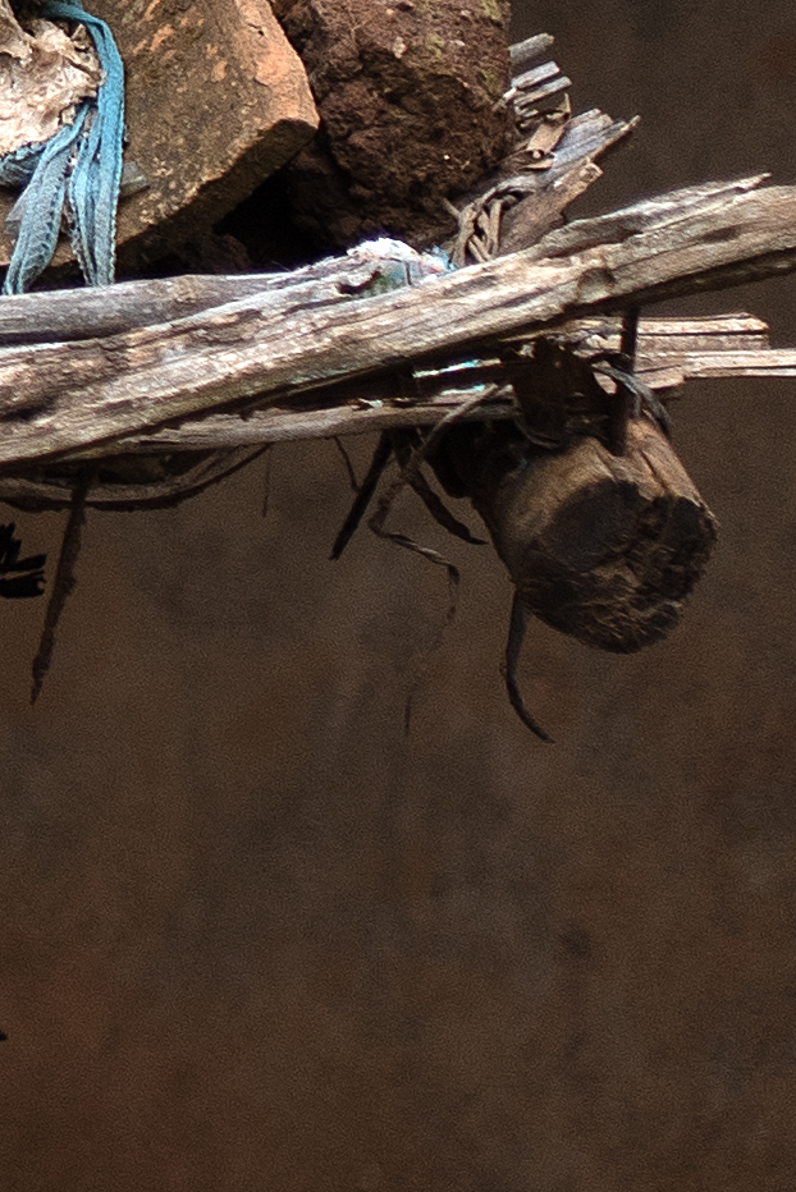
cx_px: -2621
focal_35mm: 547
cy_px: -295
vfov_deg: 3.8
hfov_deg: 2.4
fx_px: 18127
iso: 250
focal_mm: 85
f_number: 1.8
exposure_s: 1/8000
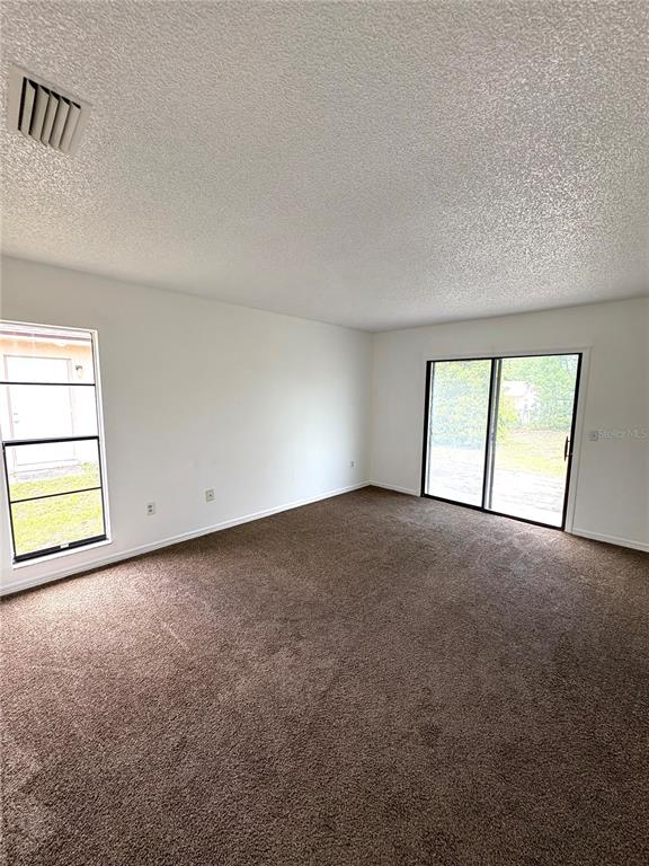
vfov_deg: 102.1
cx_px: 324
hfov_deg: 85.7
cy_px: 433
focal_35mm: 14
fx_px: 350
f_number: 2.2
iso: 80
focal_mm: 2.22
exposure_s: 1/120
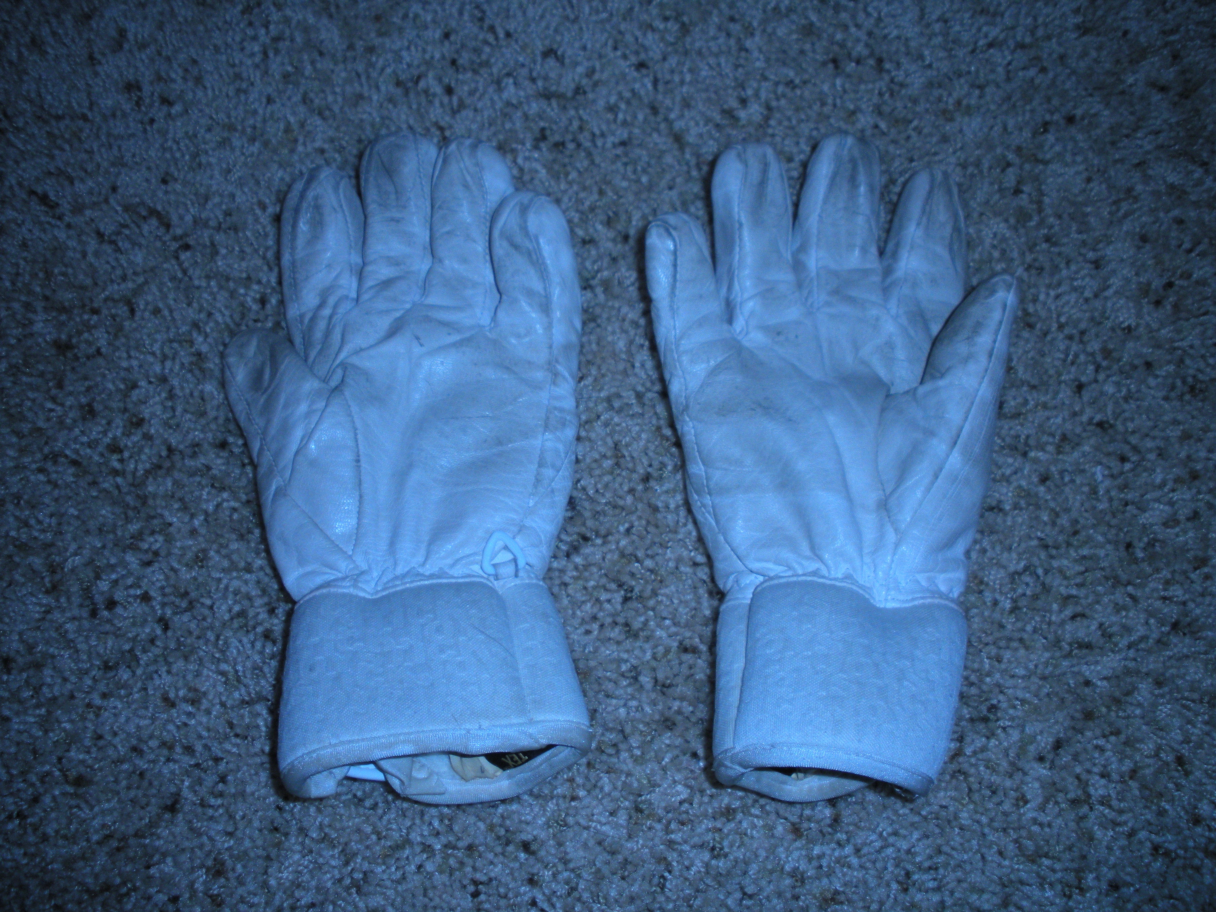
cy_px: 456
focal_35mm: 35
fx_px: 1229
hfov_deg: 52.6
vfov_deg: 40.7
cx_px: 608
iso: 200
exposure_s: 1/60
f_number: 3.5
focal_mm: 6.3
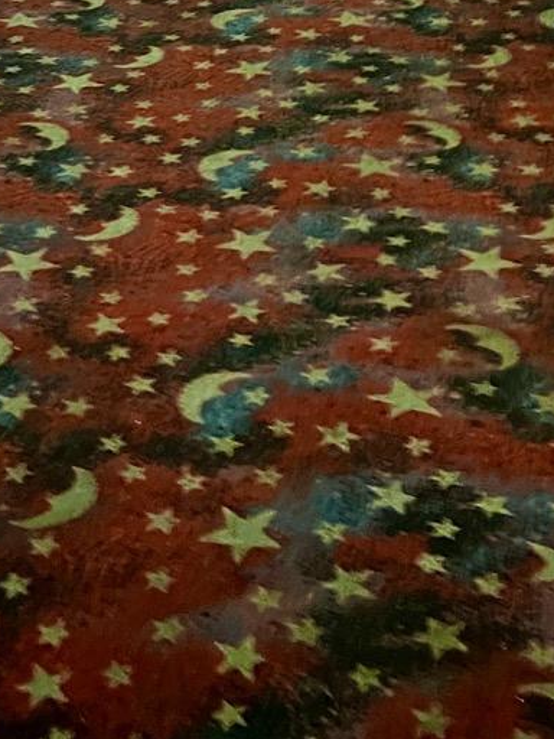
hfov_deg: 18.9
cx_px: 304
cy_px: -227
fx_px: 1664
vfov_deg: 22.4
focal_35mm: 78
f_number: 1.5
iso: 1000
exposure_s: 1/30
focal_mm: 5.7
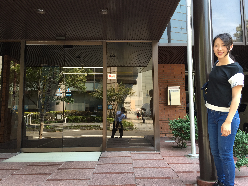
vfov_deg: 48.2
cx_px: 124
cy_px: 93
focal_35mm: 29
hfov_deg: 61.7
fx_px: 208
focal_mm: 4.15
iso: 40
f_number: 2.2
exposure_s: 1/120
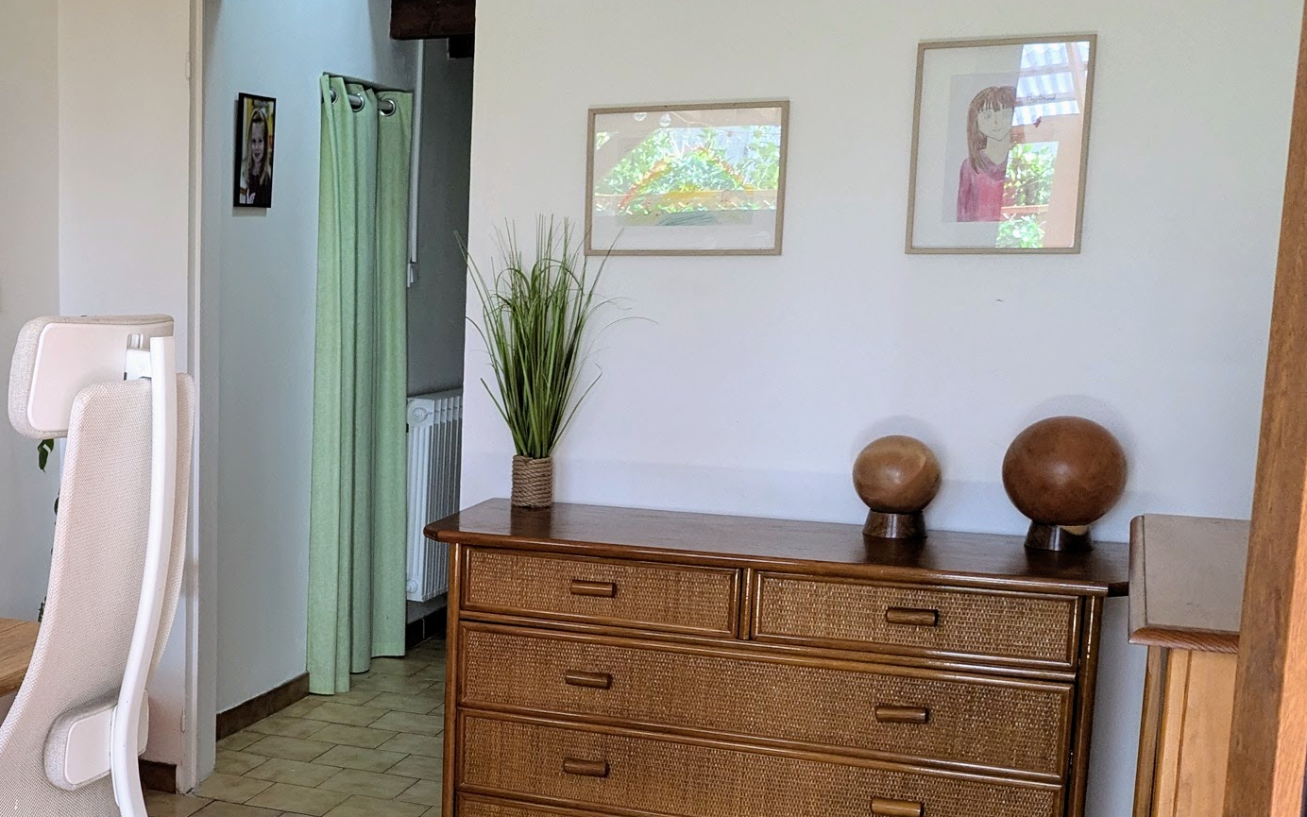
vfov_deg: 26.2
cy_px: 534
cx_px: 240
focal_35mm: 49
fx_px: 1745
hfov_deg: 39.3
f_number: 1.89
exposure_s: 1/100
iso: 200
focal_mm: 5.43
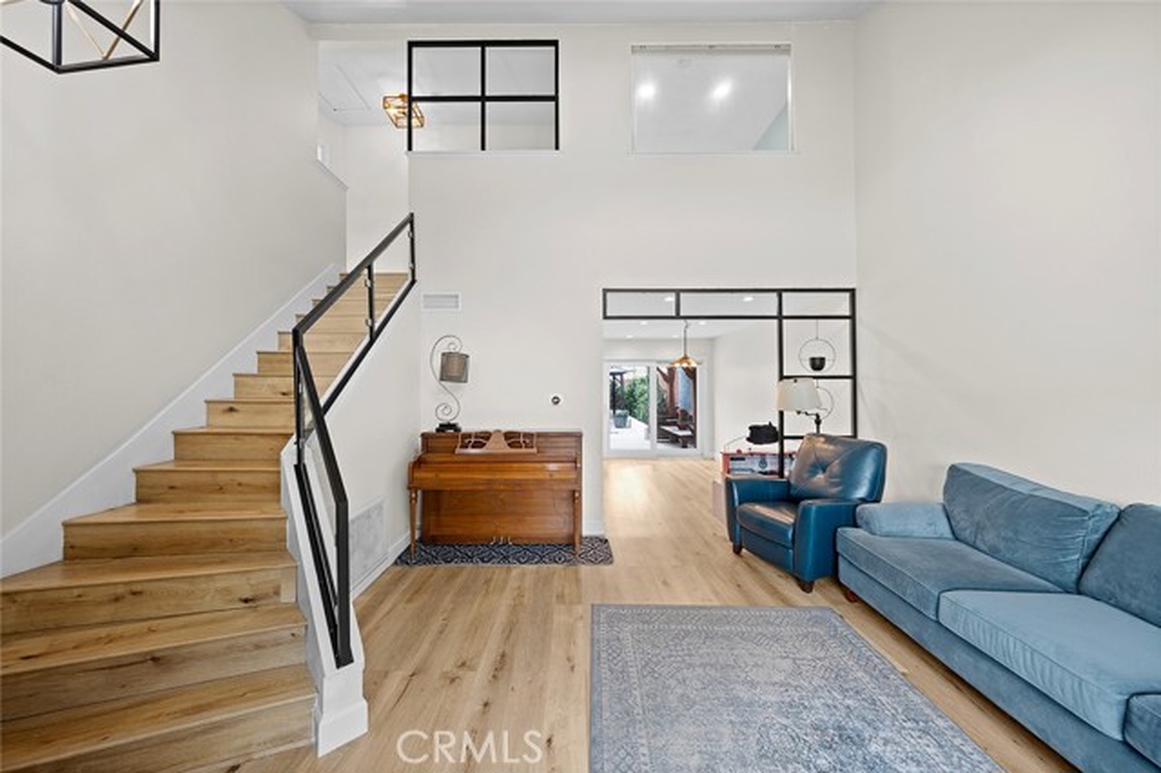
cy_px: 386
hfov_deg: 112.6
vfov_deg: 89.9
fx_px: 387
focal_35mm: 12
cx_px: 580
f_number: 5.6
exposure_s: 1/4
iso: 320
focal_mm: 12
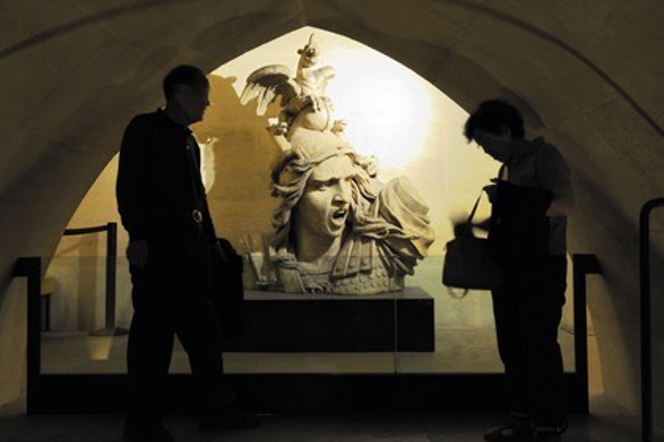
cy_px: 221
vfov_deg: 38.8
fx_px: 627
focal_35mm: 34
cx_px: 332
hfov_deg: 55.8
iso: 1600
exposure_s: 1/10
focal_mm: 34
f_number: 5.6
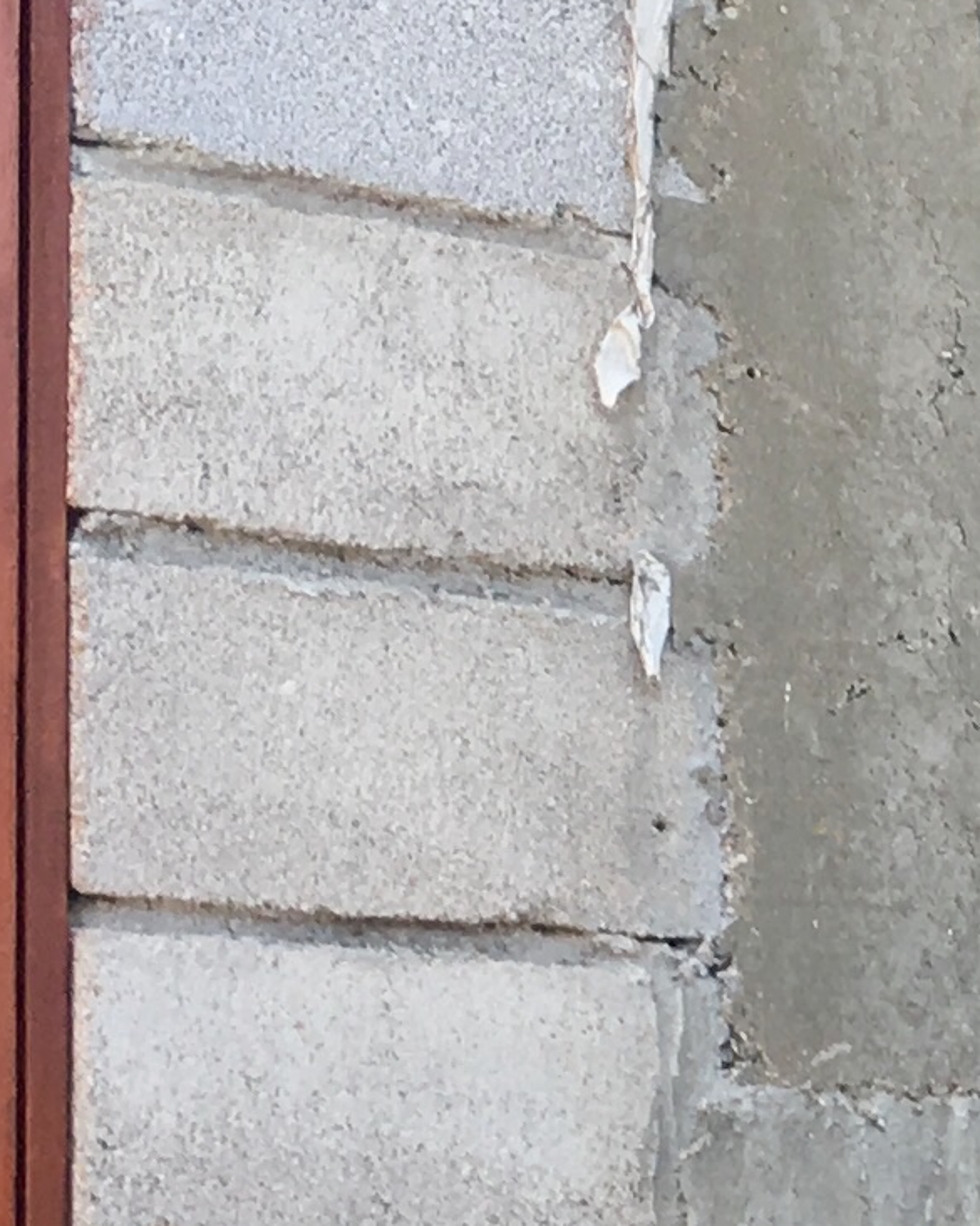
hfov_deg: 9.1
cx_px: 2179
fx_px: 5659
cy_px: 1499
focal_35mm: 156
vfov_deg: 12.1
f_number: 2.2
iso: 25
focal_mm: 4.15
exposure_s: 1/150
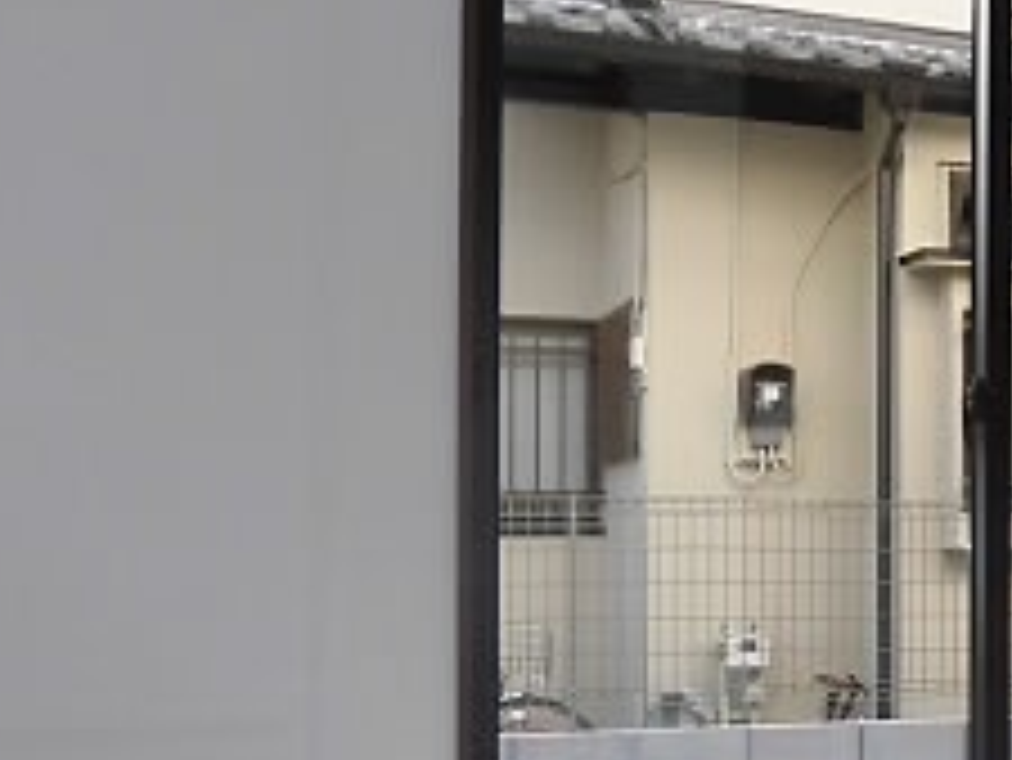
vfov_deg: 22.8
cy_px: 553
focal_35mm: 64
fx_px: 1872
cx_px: 1133
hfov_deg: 27.5
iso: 100
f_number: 3.1
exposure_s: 1/100
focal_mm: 4.3
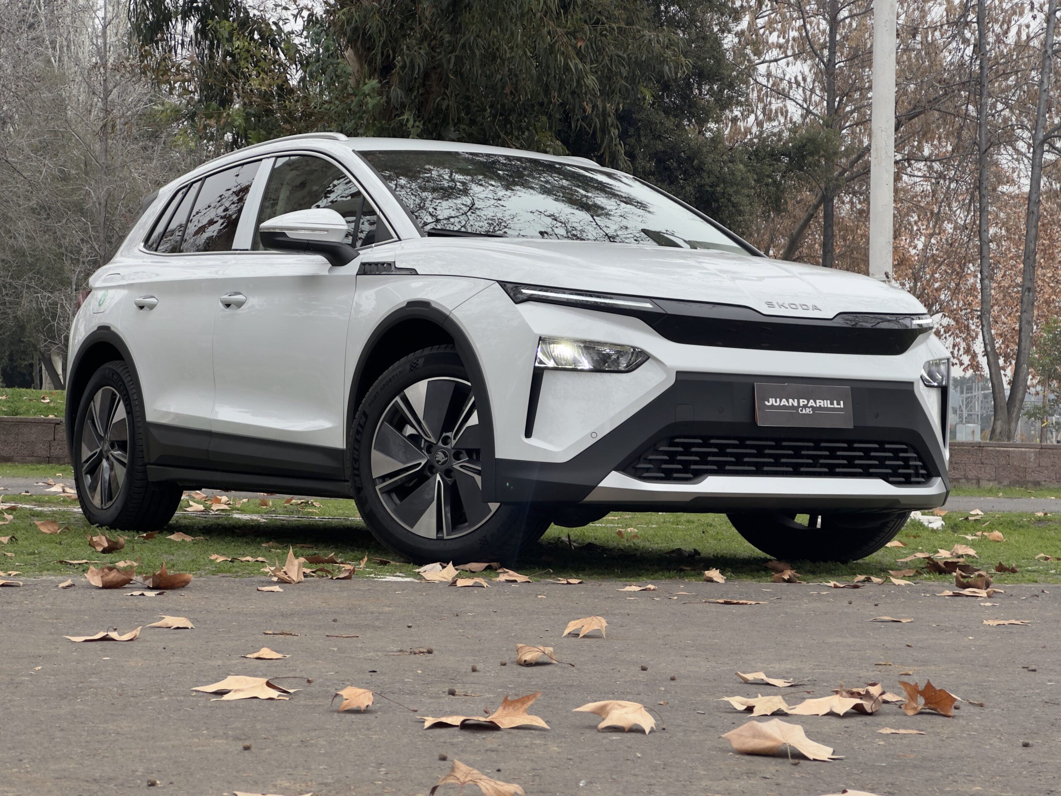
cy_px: 398
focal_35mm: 77
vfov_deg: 19.1
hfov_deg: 25.3
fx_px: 2360
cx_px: 530
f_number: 2.8
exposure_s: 1/99
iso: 32
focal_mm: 9
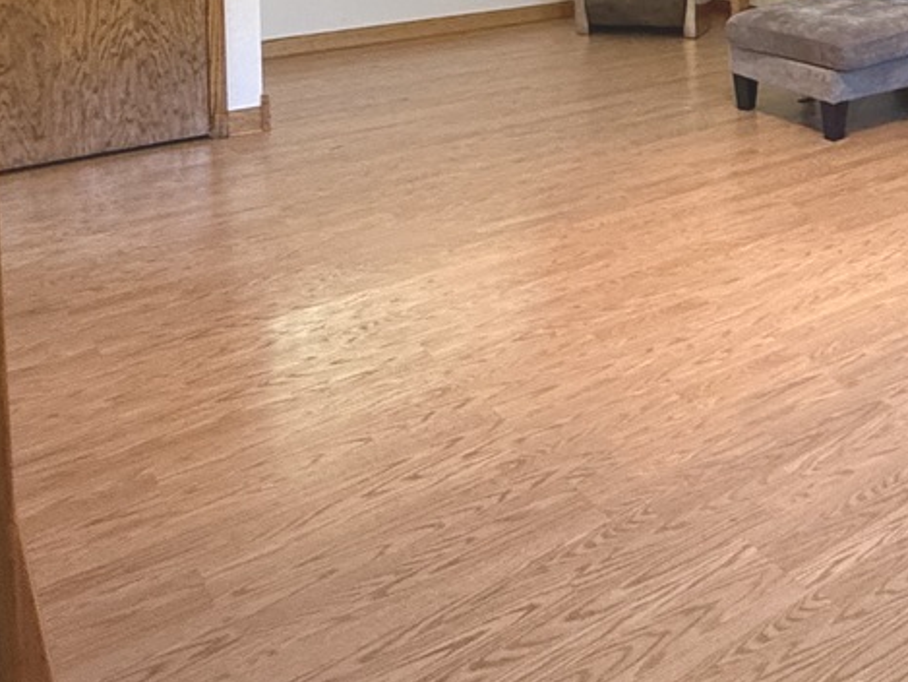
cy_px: -149
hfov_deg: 39.1
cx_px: 893
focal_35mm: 43
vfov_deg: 28.8
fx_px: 1128
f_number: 2.2
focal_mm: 2.22
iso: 400
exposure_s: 1/60
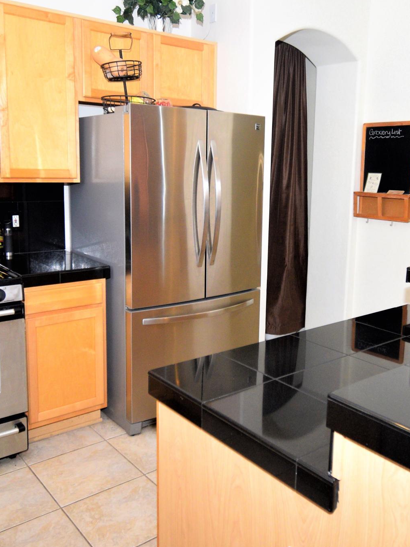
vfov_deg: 56.7
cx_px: 230
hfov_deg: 44.1
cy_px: 245
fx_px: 505
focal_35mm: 32
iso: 800
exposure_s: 1/100
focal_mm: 10
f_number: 5
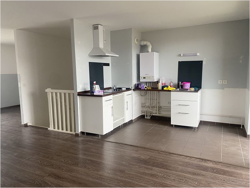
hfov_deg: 67.3
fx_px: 188
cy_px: 94
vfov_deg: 53.1
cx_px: 125
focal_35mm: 26
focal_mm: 4.25
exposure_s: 1/87
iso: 125
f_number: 1.8
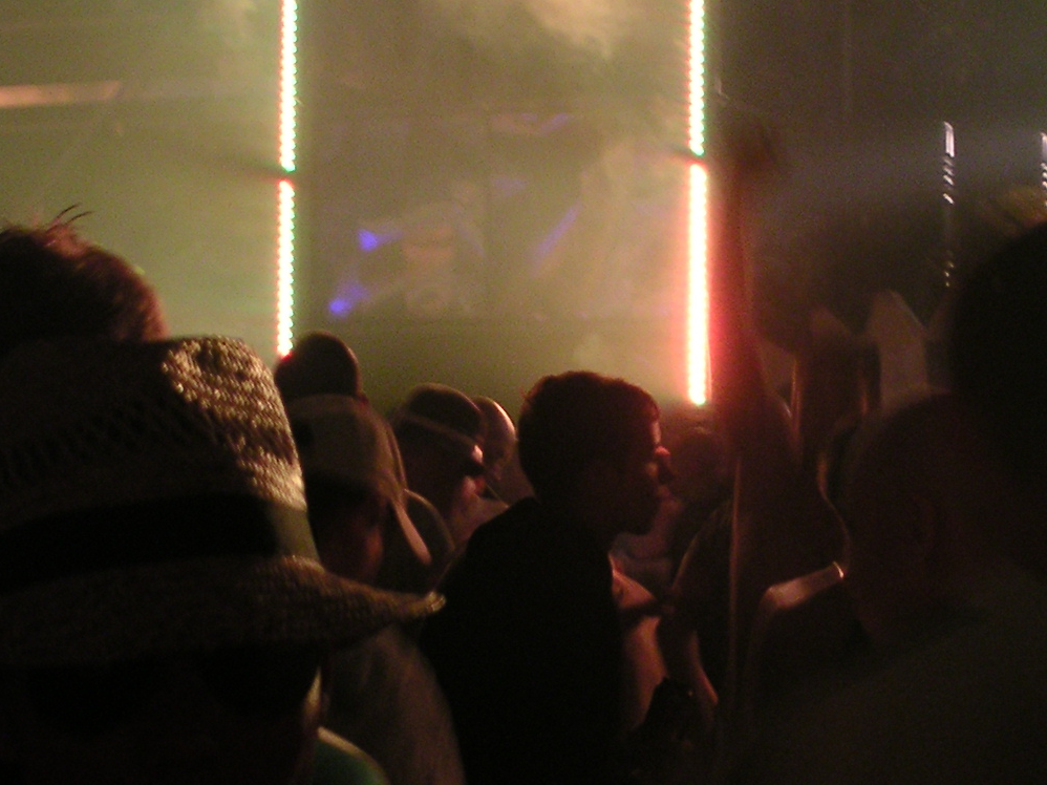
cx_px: 619
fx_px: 2359
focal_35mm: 78
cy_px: 110
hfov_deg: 25.0
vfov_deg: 18.6
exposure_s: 1/15
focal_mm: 6
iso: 100
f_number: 2.8
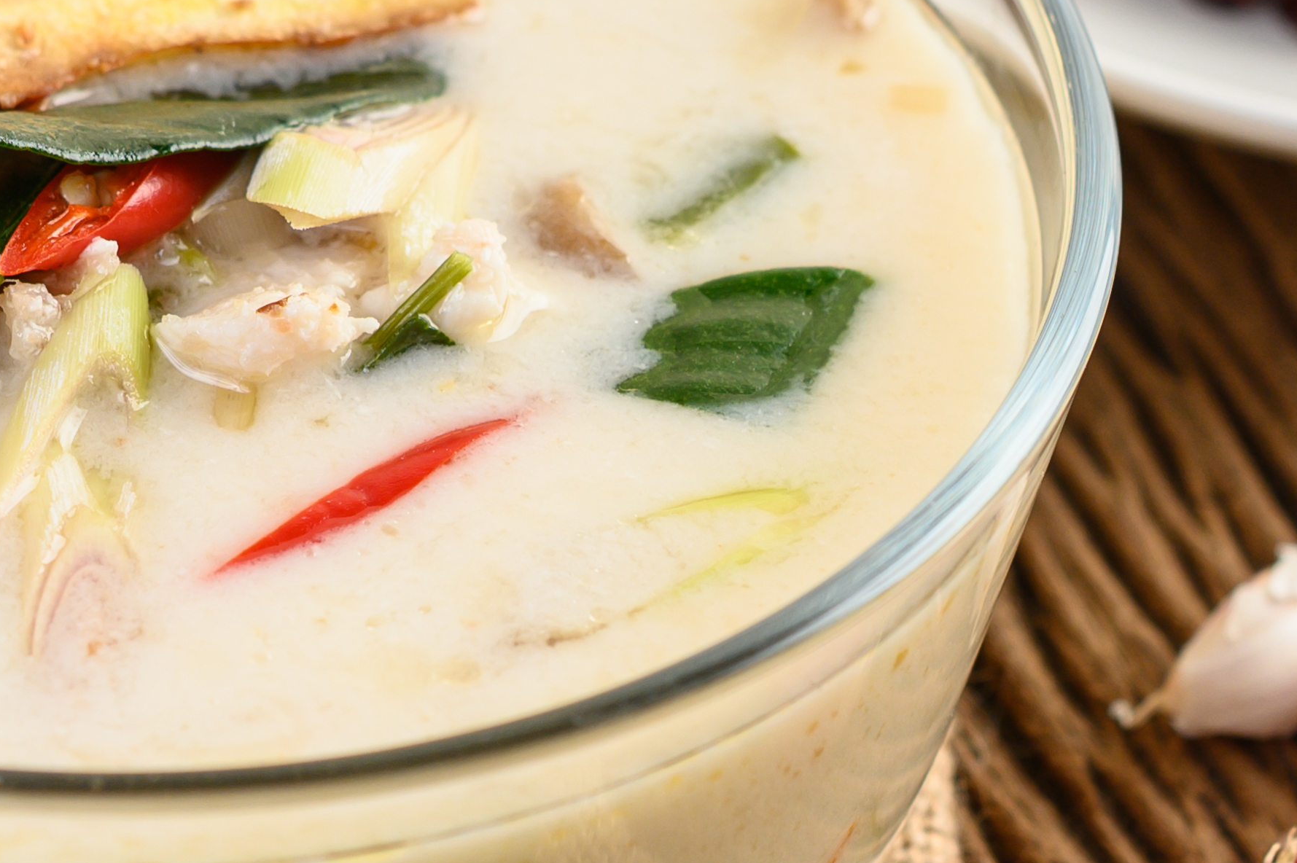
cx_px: 580
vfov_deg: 6.7
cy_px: 502
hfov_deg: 10.1
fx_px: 7345
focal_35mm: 204
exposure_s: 1/125
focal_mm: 60
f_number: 6.3
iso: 100
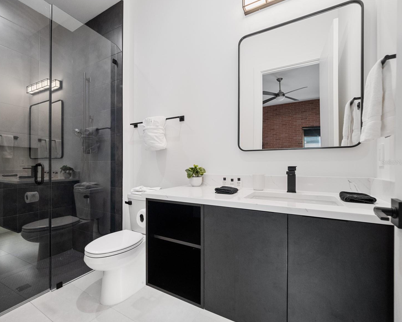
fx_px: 178
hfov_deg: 96.6
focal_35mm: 15
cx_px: 186
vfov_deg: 84.0
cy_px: 162
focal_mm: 7
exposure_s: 1/100
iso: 1600
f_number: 3.2
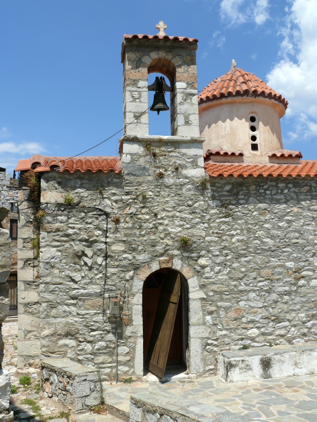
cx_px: 158
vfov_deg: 52.6
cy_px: 211
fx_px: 427
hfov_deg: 40.7
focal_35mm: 35
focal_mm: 7.4
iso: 100
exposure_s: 1/250
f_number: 5.6
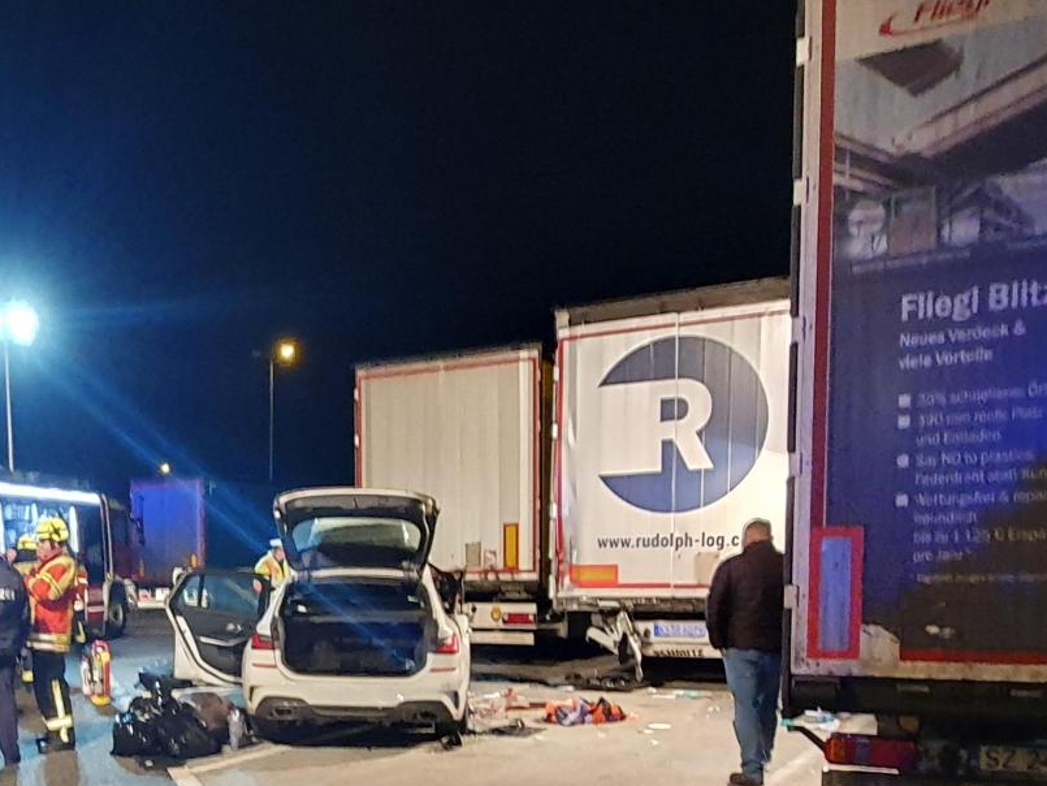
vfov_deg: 43.8
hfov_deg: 52.1
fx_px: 938
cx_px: 124
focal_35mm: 31
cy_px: 604
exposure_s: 1/33
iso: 500
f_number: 2.2
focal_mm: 1.8
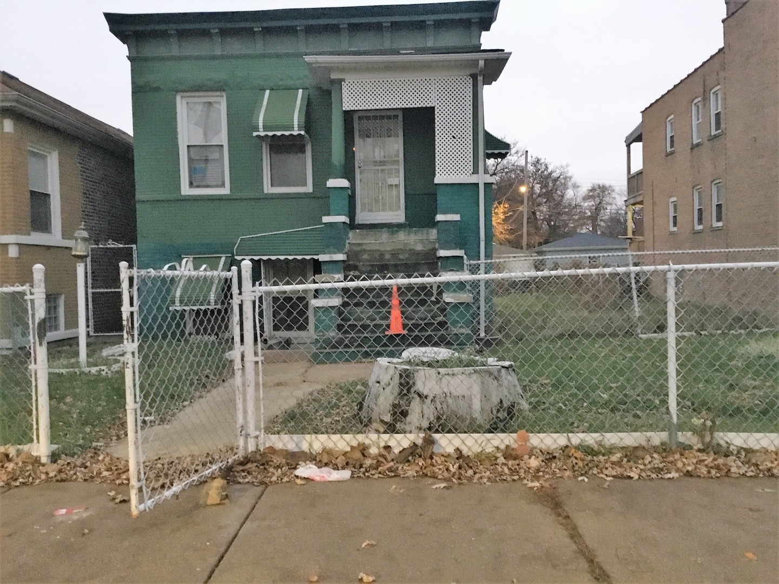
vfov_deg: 45.4
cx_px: 390
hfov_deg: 58.4
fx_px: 698
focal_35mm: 31
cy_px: 292
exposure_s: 1/15
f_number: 2.4
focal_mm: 3.3
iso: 500
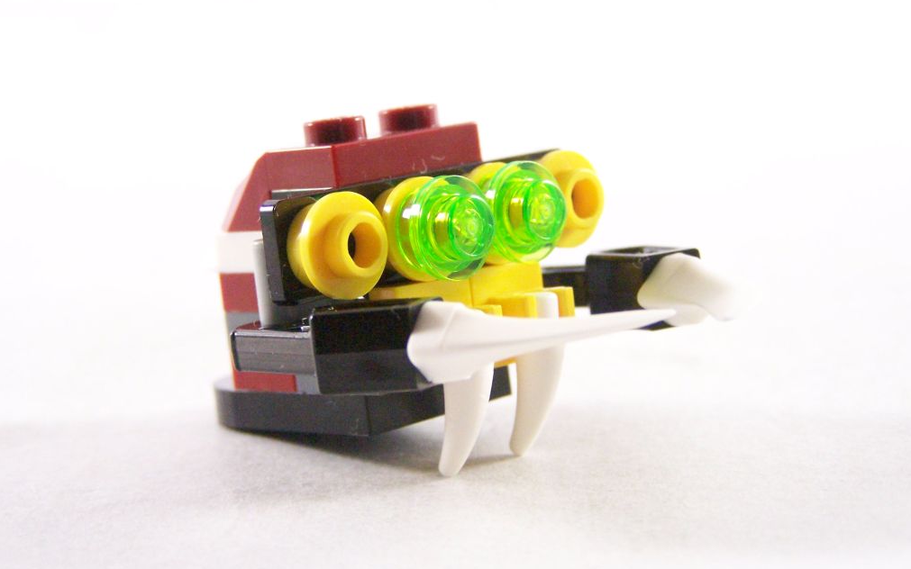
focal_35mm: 88
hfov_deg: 23.6
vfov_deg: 14.8
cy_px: 276
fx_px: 2185
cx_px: 460
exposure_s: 1/60
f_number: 3.2
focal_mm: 13.7
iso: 400
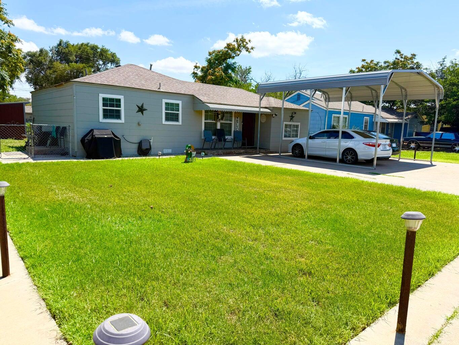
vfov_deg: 56.8
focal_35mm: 24
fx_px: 318
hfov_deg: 71.6
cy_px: 172
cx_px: 230
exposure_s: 1/4975
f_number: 1.78
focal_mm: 6.76
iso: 100
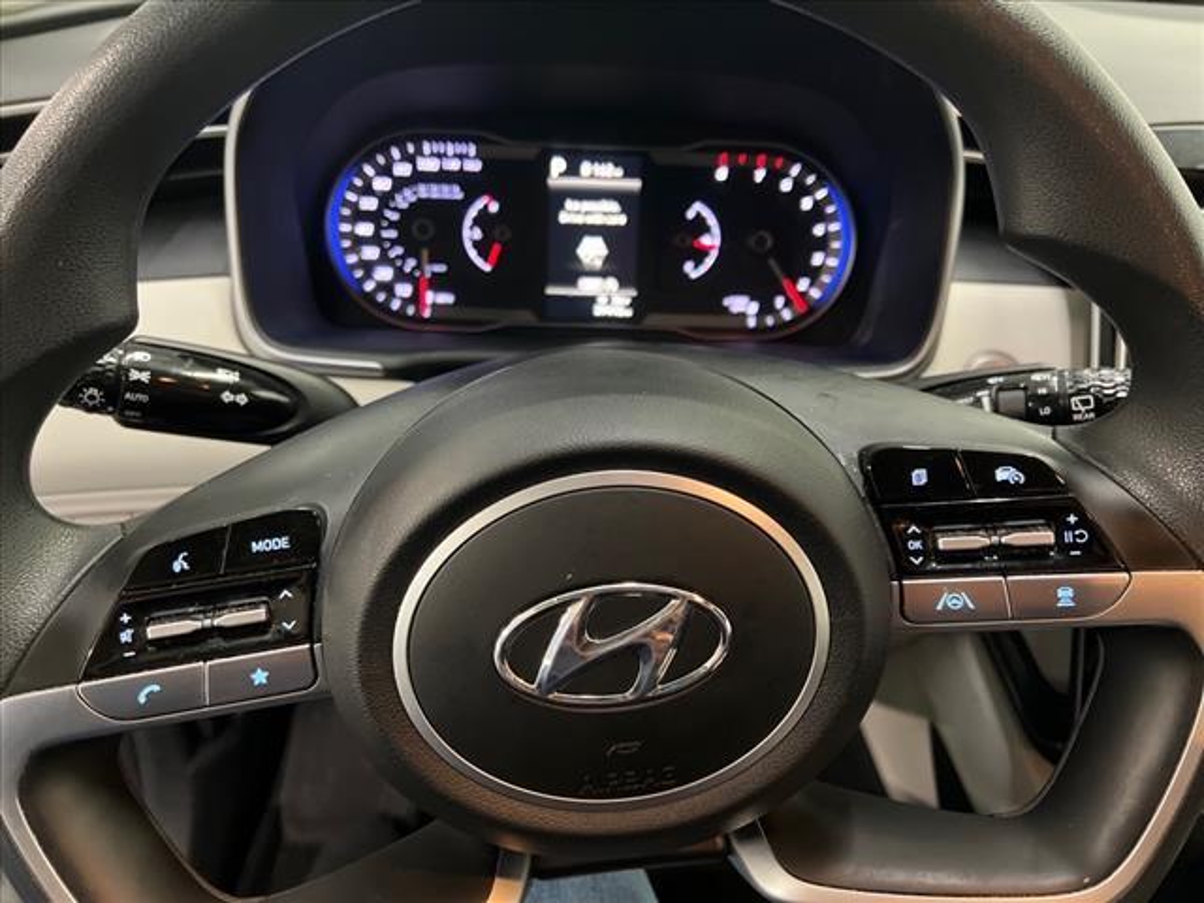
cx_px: 602
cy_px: 452
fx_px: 904
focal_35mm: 26
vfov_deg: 53.1
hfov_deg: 67.3
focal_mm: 5.7
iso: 800
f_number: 1.5
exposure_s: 1/30
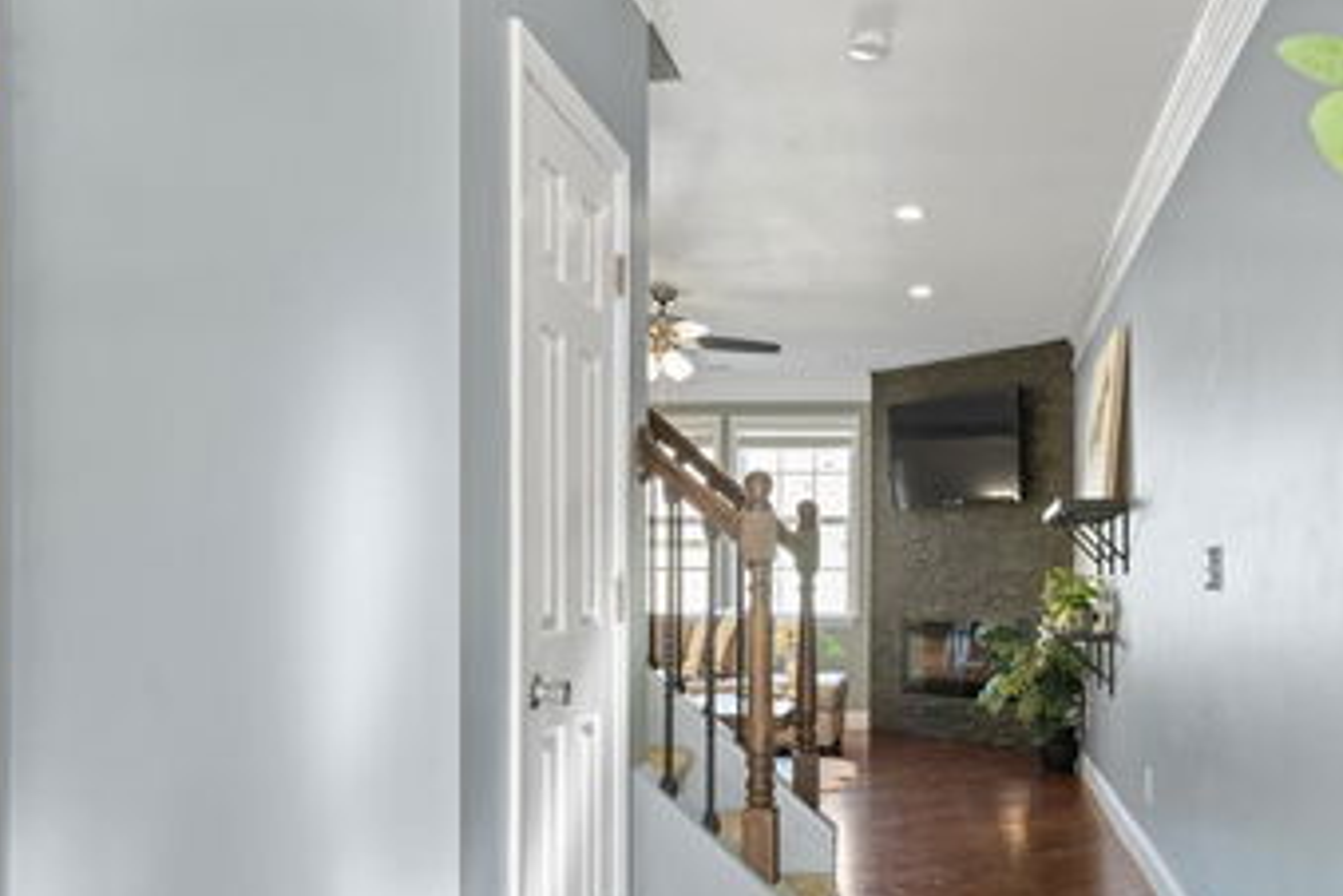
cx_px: 903
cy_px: 567
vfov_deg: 38.6
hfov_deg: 54.6
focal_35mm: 34
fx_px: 1268
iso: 1250
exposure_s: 1/10
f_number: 6.3
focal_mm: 24
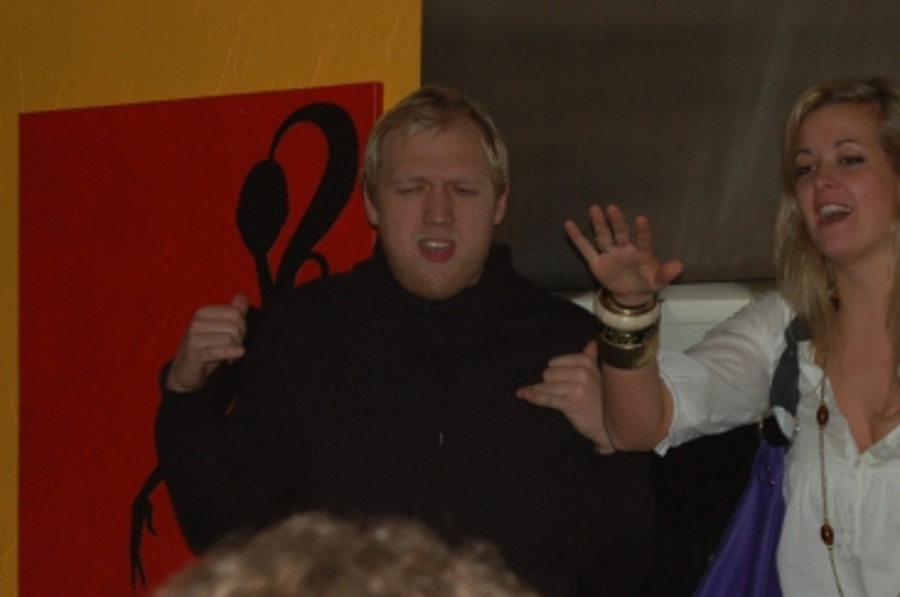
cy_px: 420
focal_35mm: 136
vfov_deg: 10.1
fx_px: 3391
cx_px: 588
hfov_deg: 15.1
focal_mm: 55
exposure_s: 1/60
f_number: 5.6
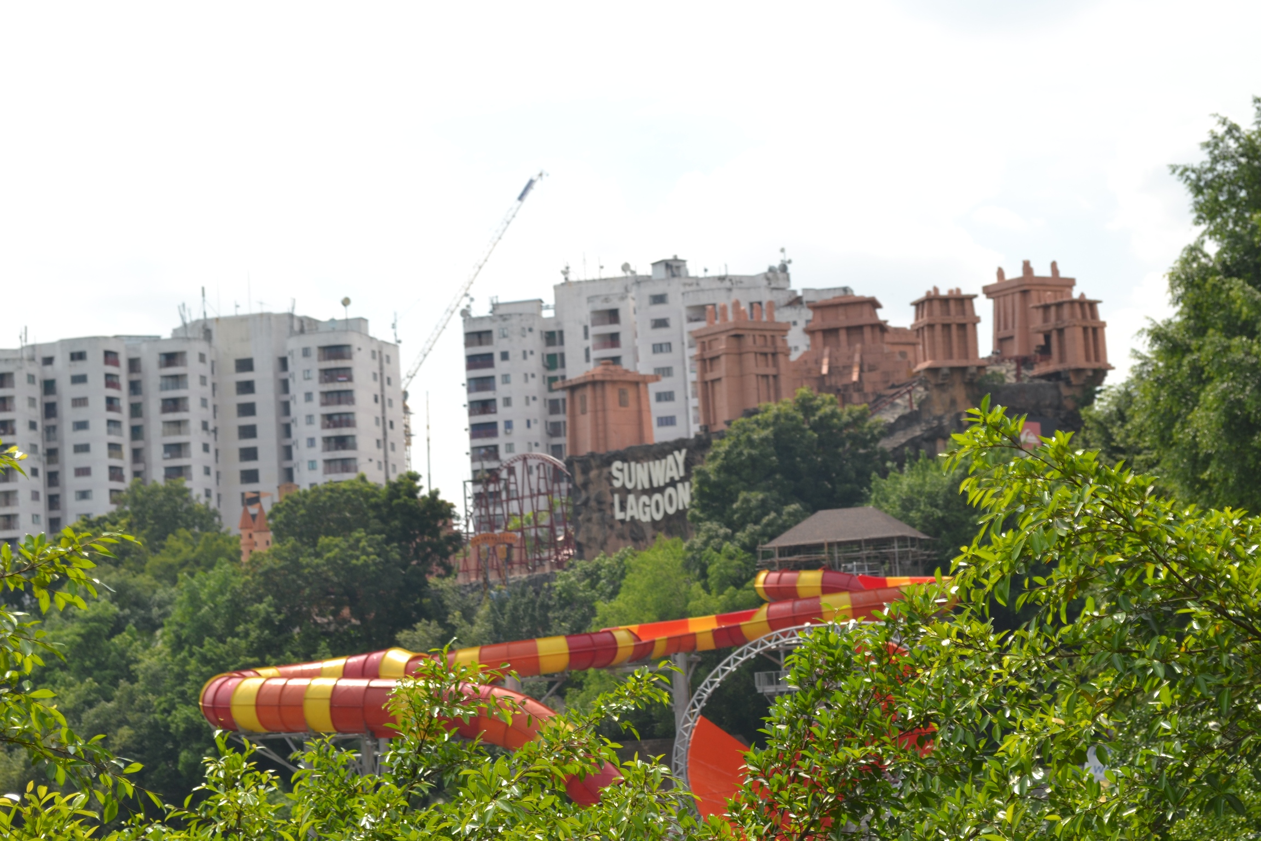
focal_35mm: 82
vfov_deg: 16.6
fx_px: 2890
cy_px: 420
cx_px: 630
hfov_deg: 24.6
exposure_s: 1/200
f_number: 9
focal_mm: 55
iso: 100
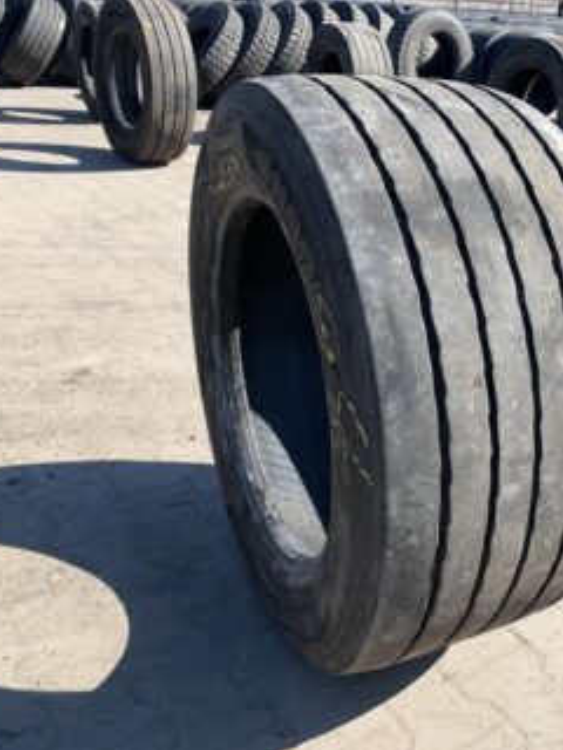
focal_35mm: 35
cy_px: 376
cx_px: 432
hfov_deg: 39.4
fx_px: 759
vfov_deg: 52.6
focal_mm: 4.25
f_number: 1.8
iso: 25
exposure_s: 1/1136
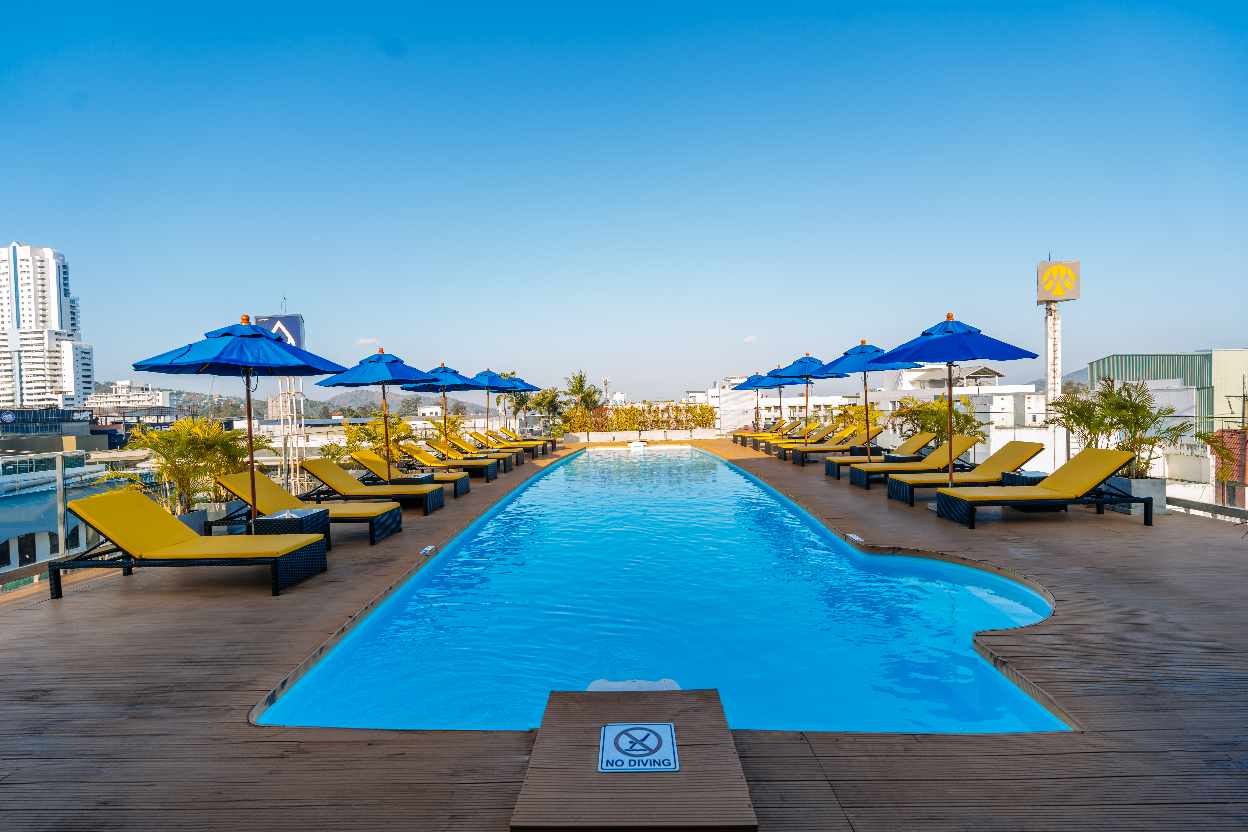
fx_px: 555
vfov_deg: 73.7
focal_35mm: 16
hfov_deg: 96.7
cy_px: 416
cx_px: 624
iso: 160
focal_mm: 16
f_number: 5
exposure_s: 1/200
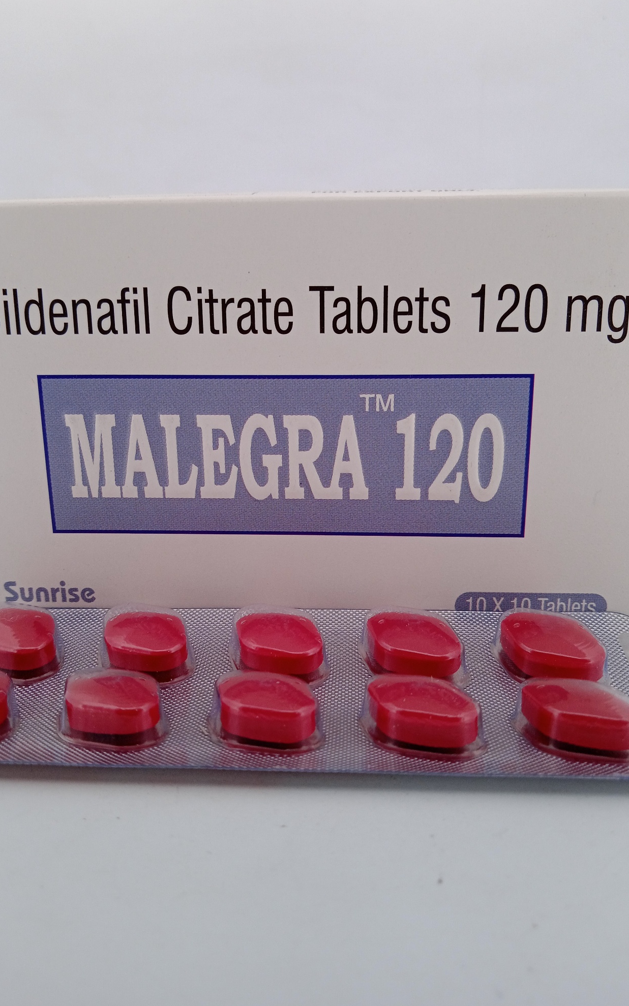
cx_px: 306
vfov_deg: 62.9
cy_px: 499
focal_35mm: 30
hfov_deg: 41.8
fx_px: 823
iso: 112
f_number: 2.2
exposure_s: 1/138
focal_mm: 3.43
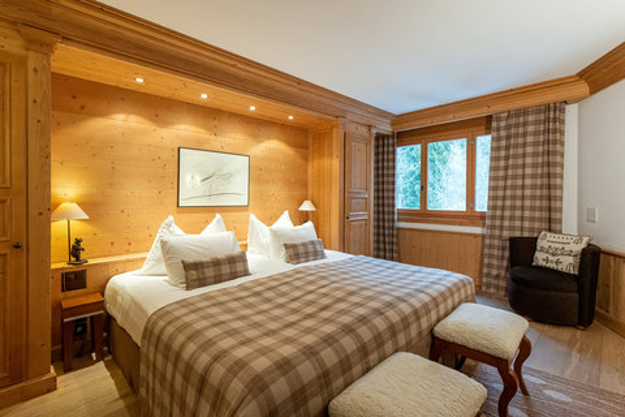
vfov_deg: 70.4
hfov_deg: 93.3
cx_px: 312
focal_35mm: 17
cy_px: 208
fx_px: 295
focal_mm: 17
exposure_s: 1/60
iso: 1250
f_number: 8
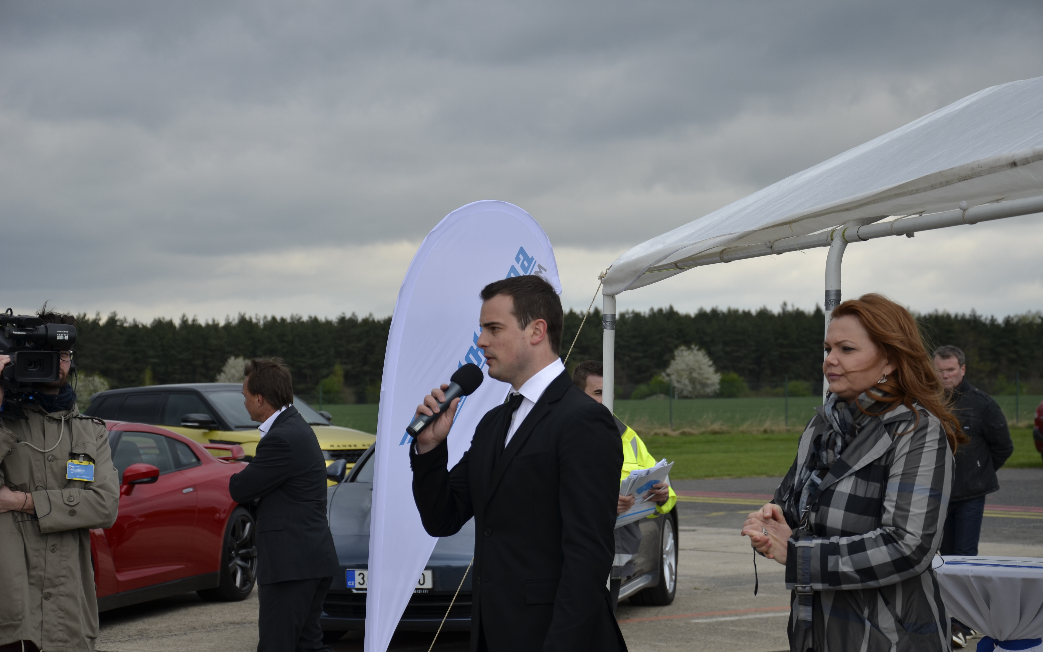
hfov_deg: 21.9
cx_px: 519
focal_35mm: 95
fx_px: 2700
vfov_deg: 13.8
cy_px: 343
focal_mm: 62
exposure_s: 1/320
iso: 100
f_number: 5.3
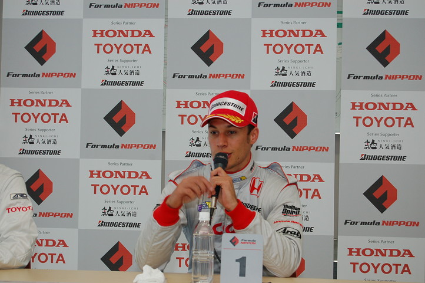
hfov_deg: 24.6
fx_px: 973
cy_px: 142
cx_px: 212
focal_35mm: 82
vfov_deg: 16.5
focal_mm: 55
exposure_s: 1/60
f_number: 5.6
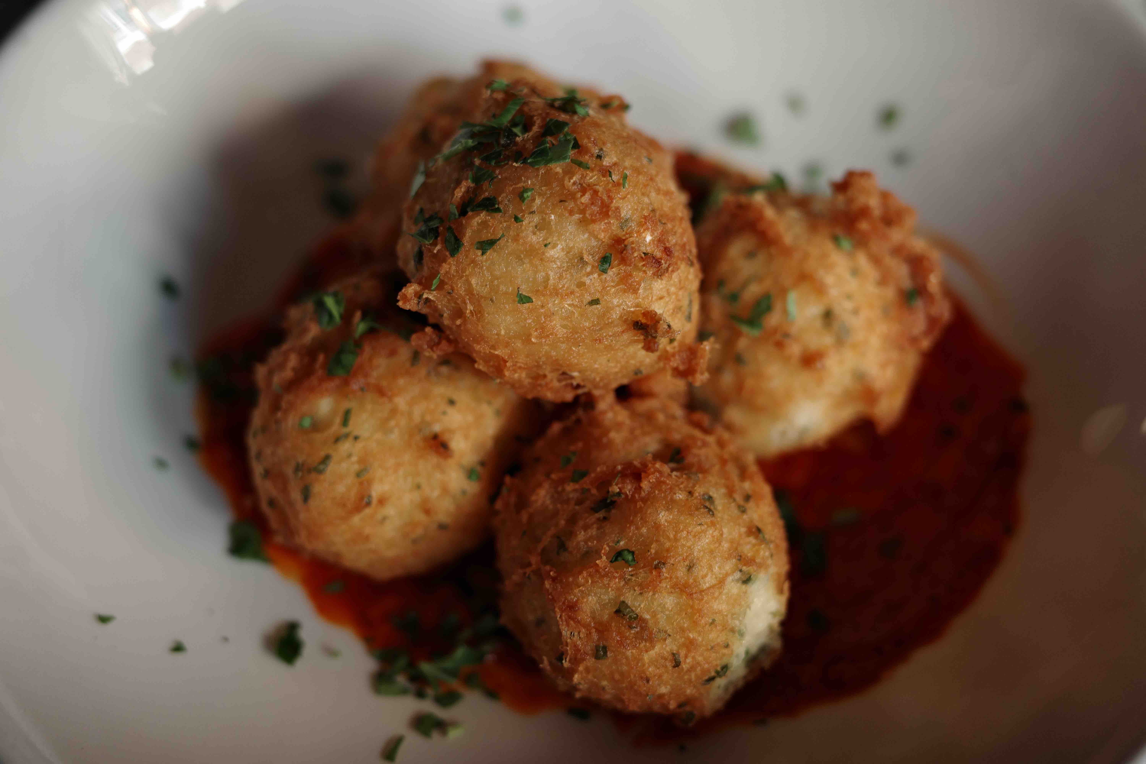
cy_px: 382
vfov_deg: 33.4
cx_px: 573
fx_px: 1273
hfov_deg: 48.5
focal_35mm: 40
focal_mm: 26
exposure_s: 1/40
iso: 200
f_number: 2.8
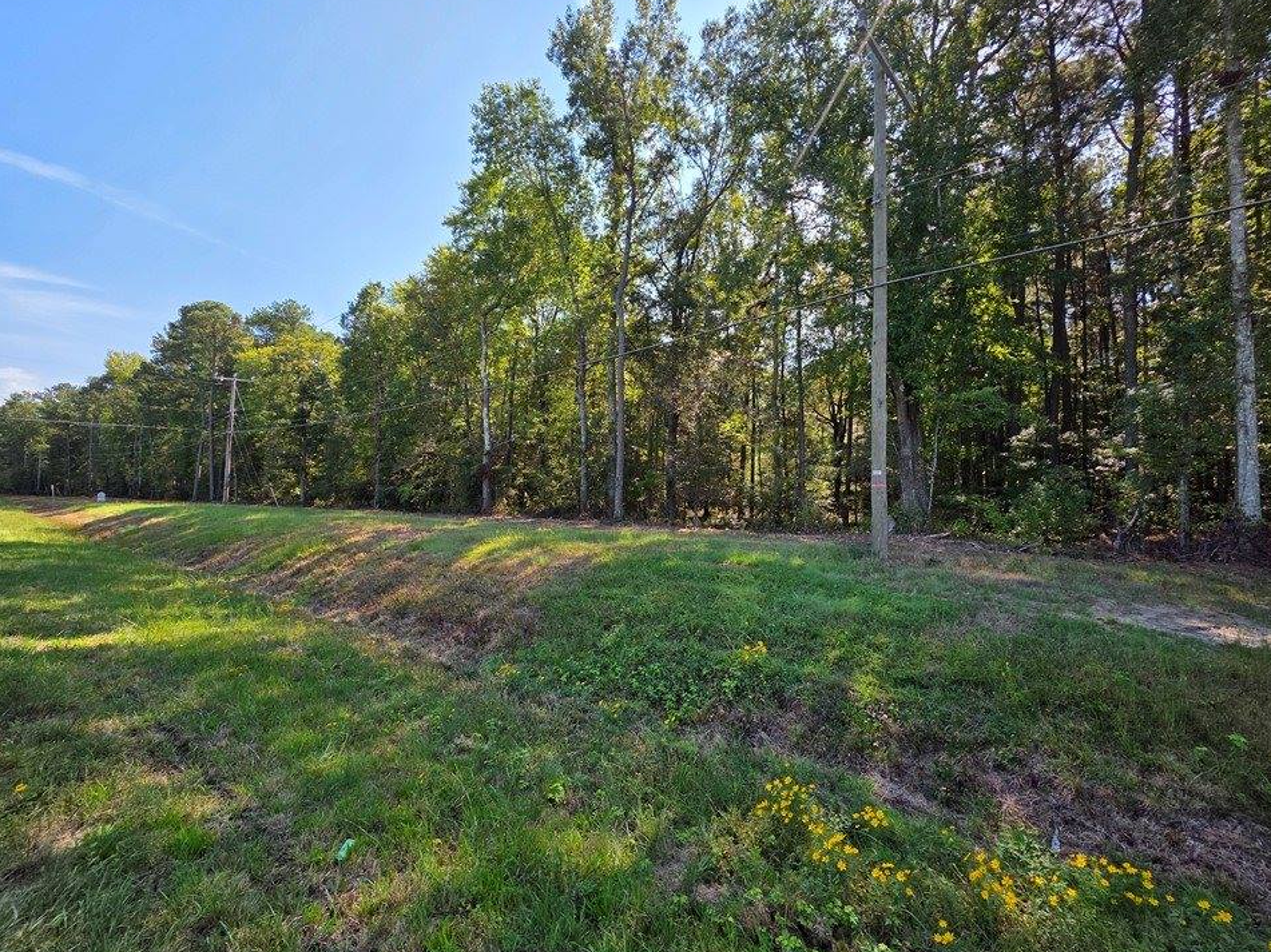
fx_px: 514
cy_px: 471
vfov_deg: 85.7
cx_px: 660
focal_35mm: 14
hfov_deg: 102.0
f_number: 1.9
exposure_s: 1/904
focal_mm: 2.2
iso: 40
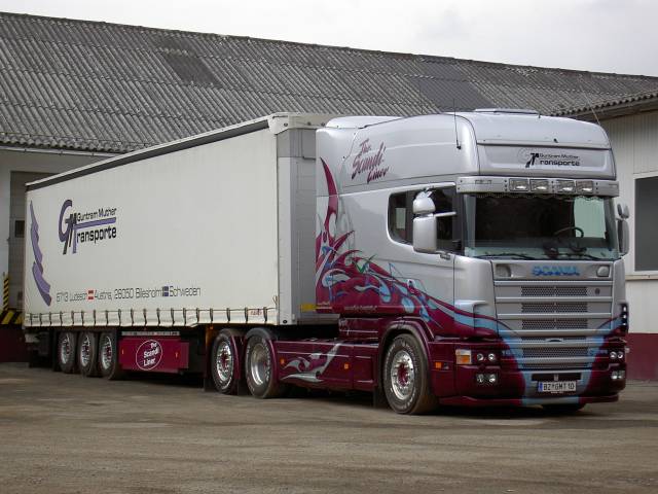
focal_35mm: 89
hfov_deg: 22.0
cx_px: 329
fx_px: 1692
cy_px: 247
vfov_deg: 16.6
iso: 50
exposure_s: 1/250
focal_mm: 14.7
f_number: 4.6
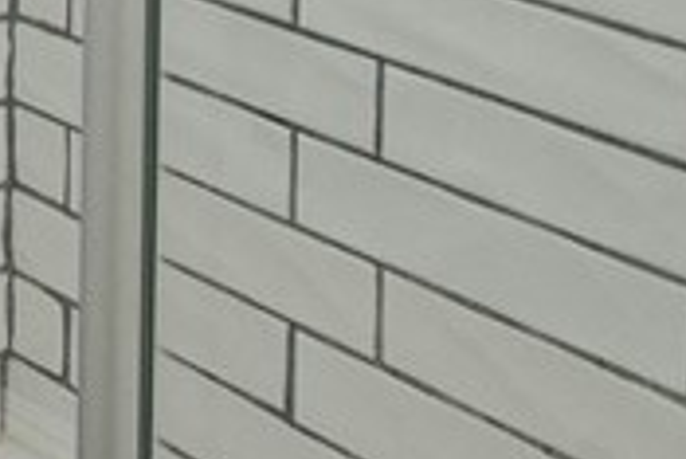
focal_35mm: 111
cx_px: -682
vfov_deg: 10.4
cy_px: -700
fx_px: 2117
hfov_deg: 15.0
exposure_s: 1/200
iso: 400
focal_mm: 19
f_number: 6.3
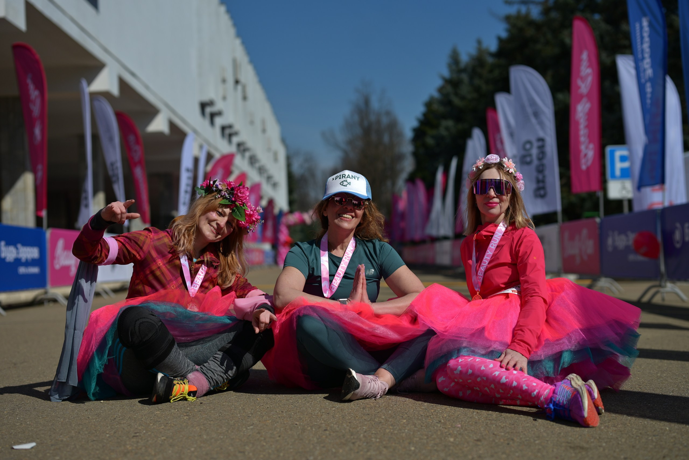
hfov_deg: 39.6
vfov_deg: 27.0
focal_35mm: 50
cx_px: 344
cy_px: 230
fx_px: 957
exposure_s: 1/6400
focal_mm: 50
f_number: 2.2
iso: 50
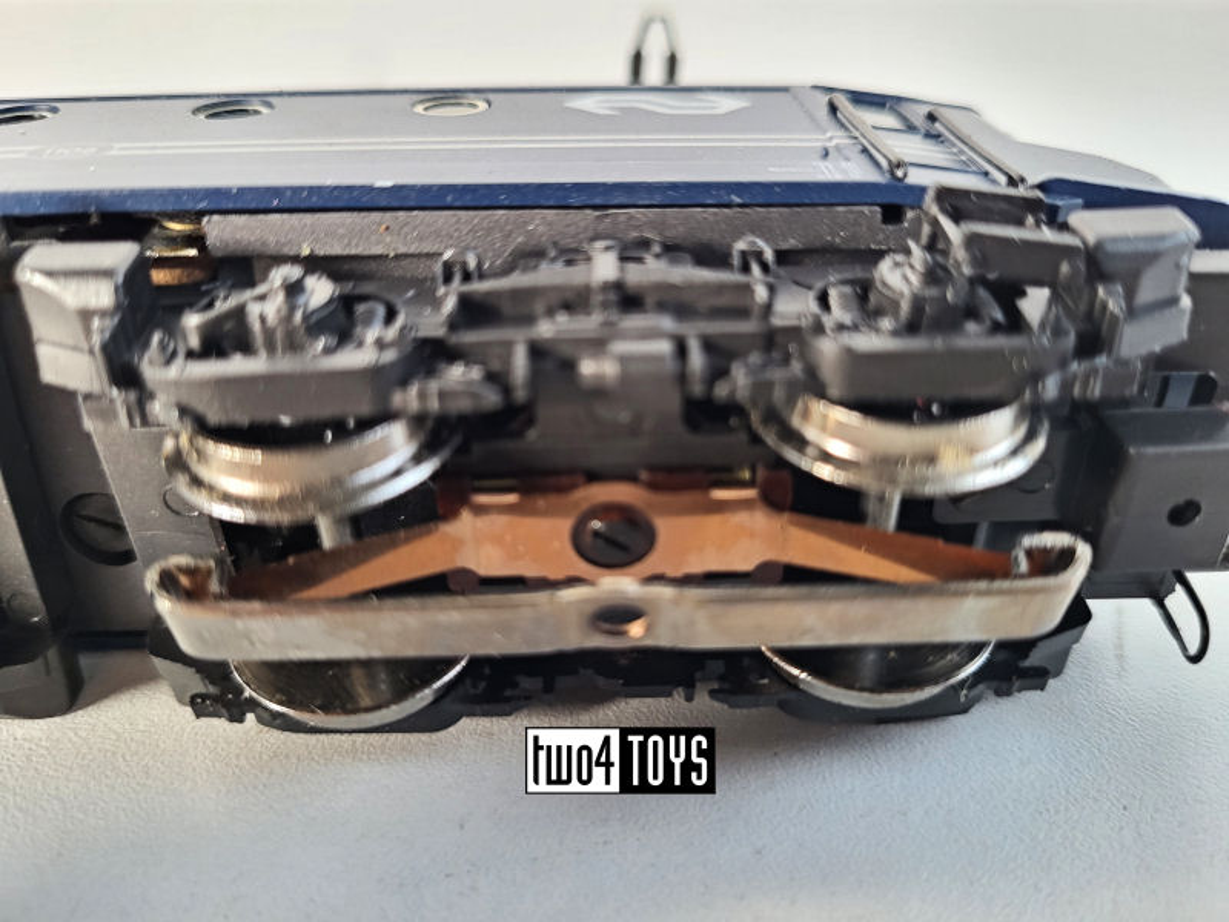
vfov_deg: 53.1
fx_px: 923
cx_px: 614
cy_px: 461
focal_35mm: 26
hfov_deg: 67.3
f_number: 1.8
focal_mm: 5.4
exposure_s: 1/50
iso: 250
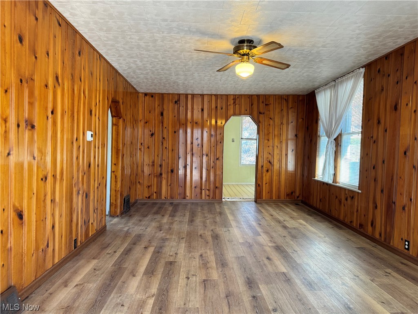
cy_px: 157
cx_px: 209
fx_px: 290
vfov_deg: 56.8
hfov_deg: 71.6
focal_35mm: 24
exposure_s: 1/120
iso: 200
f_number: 1.78
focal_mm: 6.86
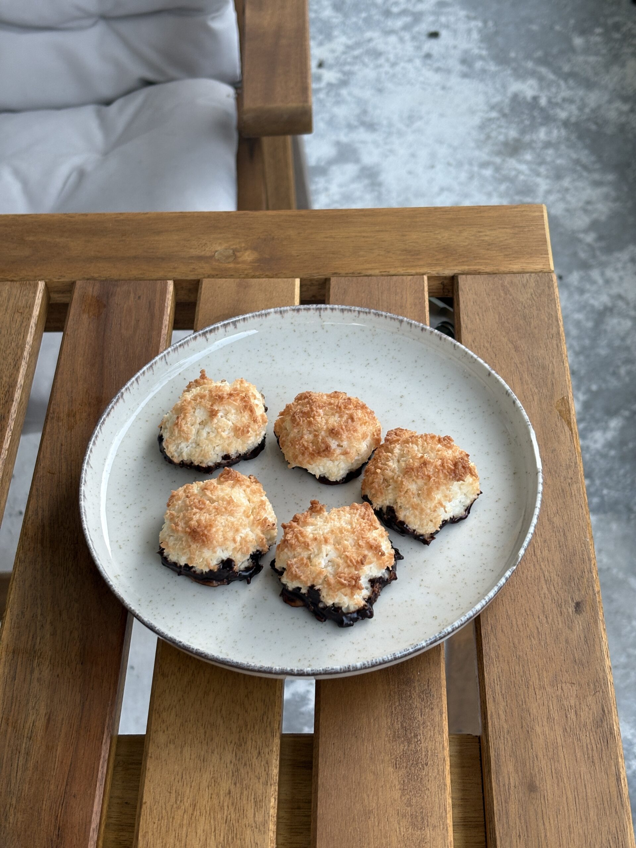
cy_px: 424
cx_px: 318
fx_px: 1274
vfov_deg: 36.8
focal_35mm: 52
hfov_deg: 28.0
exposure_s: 1/71
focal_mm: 5.96
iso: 50
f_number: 1.6
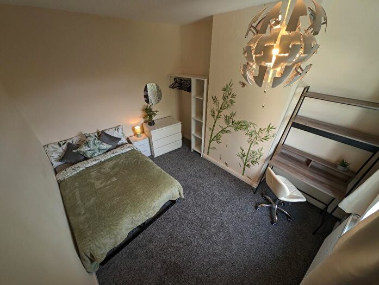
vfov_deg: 94.7
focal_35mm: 12
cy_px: 142
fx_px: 132
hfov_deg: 110.4
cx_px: 190
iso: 33
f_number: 1.95
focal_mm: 2.23
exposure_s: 1/25.2
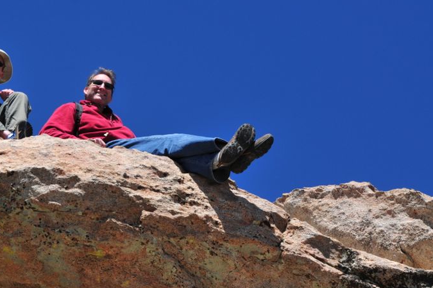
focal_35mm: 239
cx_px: 106
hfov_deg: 8.6
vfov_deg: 5.7
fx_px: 2870
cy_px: 110
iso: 250
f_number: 11
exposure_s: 1/400
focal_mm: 105
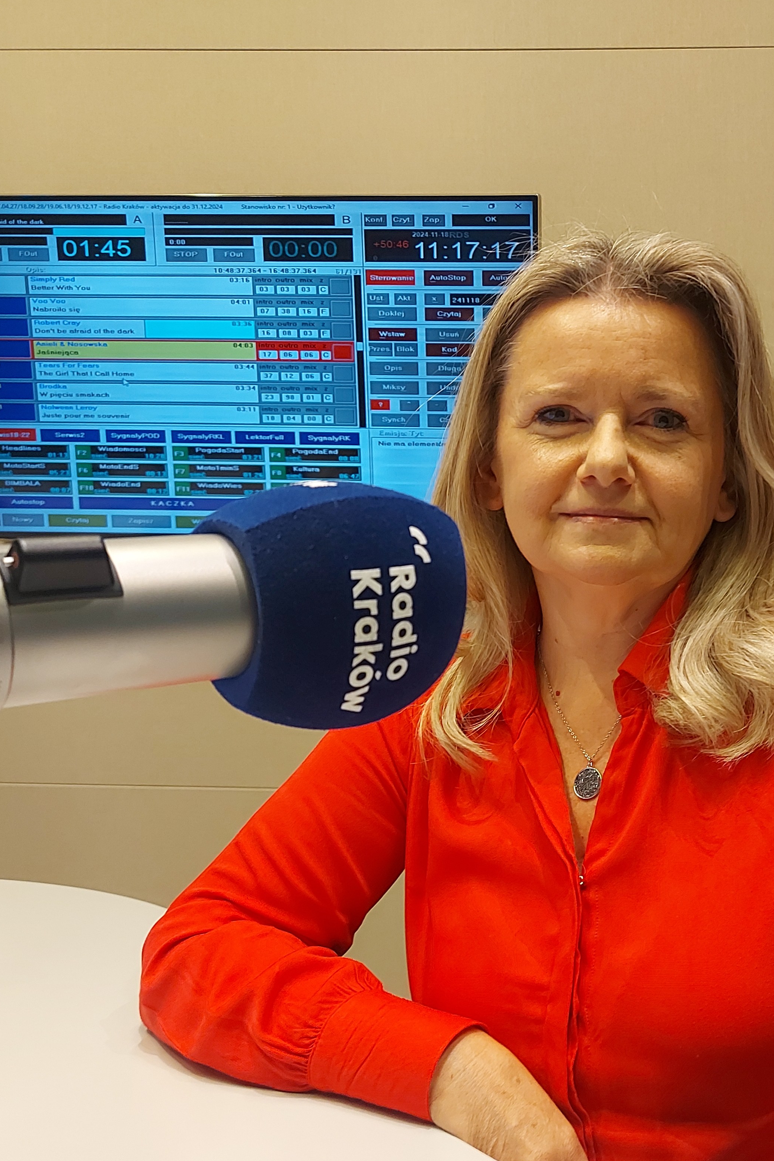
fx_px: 1193
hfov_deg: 35.2
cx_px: 573
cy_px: 641
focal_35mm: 37
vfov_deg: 51.8
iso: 200
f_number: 1.8
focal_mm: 5.23
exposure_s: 1/33
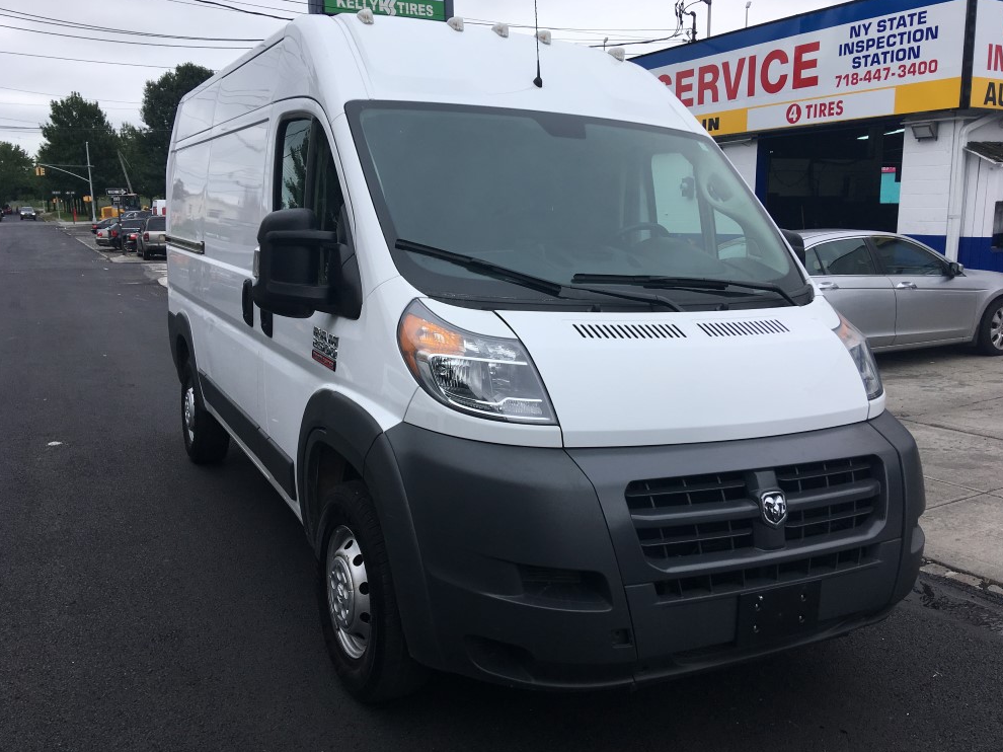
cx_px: 497
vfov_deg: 46.8
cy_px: 367
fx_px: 869
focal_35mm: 30
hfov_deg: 60.0
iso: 25
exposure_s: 1/845
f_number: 2.2
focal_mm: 4.15
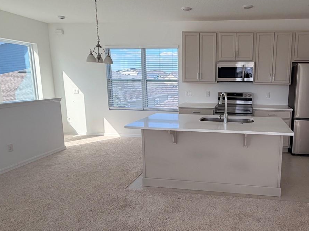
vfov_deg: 54.9
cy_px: 114
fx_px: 223
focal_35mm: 25
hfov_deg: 66.5
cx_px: 219
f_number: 2.2
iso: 50
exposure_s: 1/293
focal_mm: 2.22
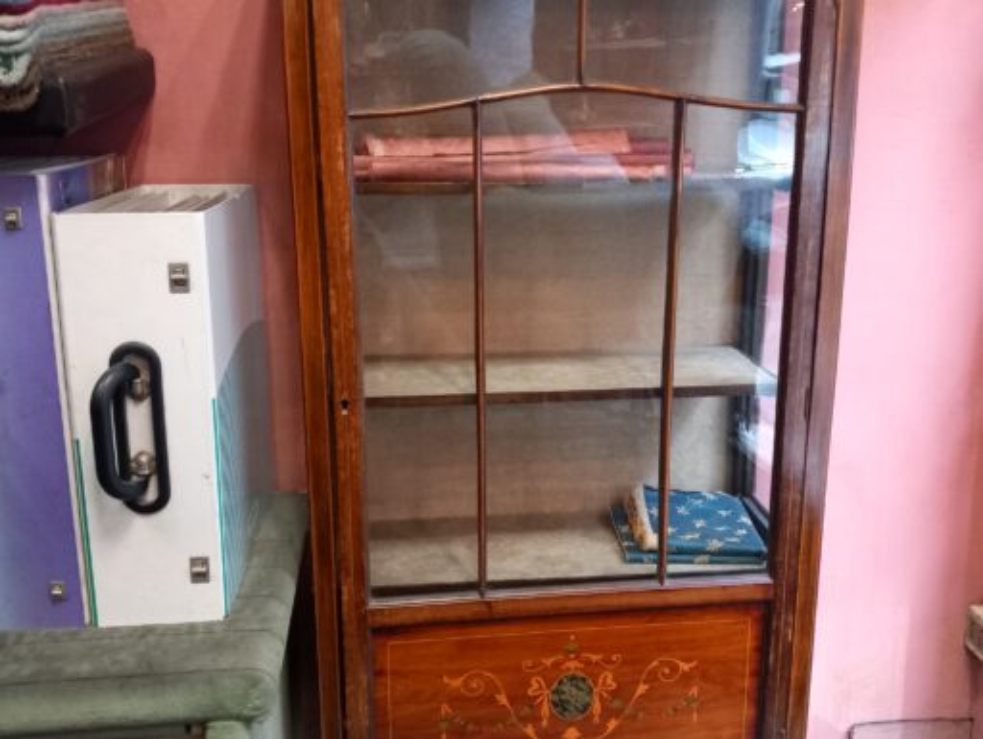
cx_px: 492
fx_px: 767
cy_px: 370
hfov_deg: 65.3
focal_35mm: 27
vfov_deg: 51.4
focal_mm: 4
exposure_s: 1/20
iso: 640
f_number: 1.8
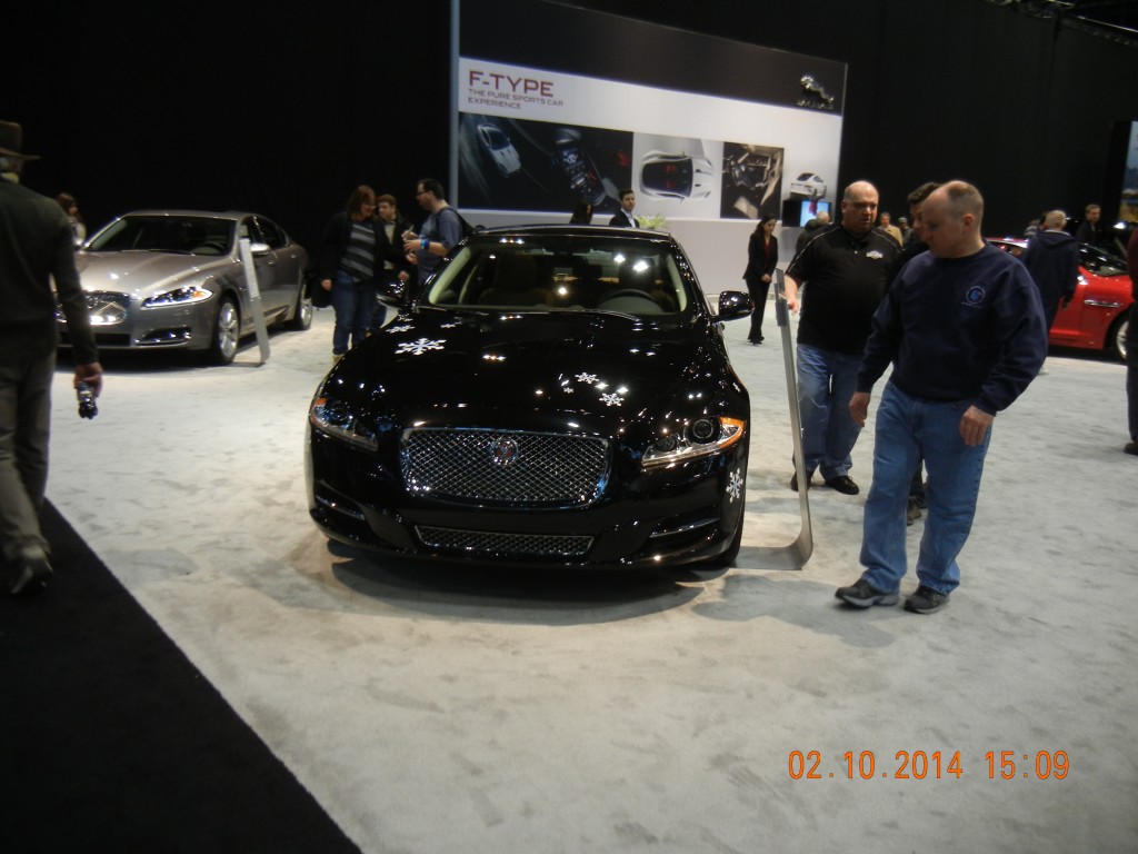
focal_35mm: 30
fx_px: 986
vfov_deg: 46.8
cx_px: 569
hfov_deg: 60.0
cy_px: 427
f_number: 3.5
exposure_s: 1/56
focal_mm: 5.4
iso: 215
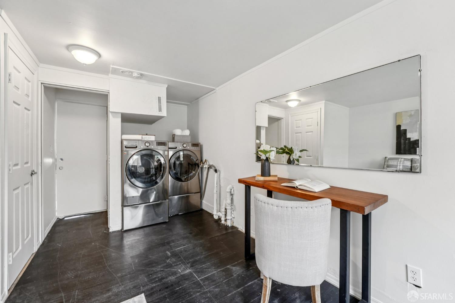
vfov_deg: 81.2
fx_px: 177
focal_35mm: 14
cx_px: 228
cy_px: 152
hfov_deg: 104.3
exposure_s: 1/50
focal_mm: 14
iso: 640
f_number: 8
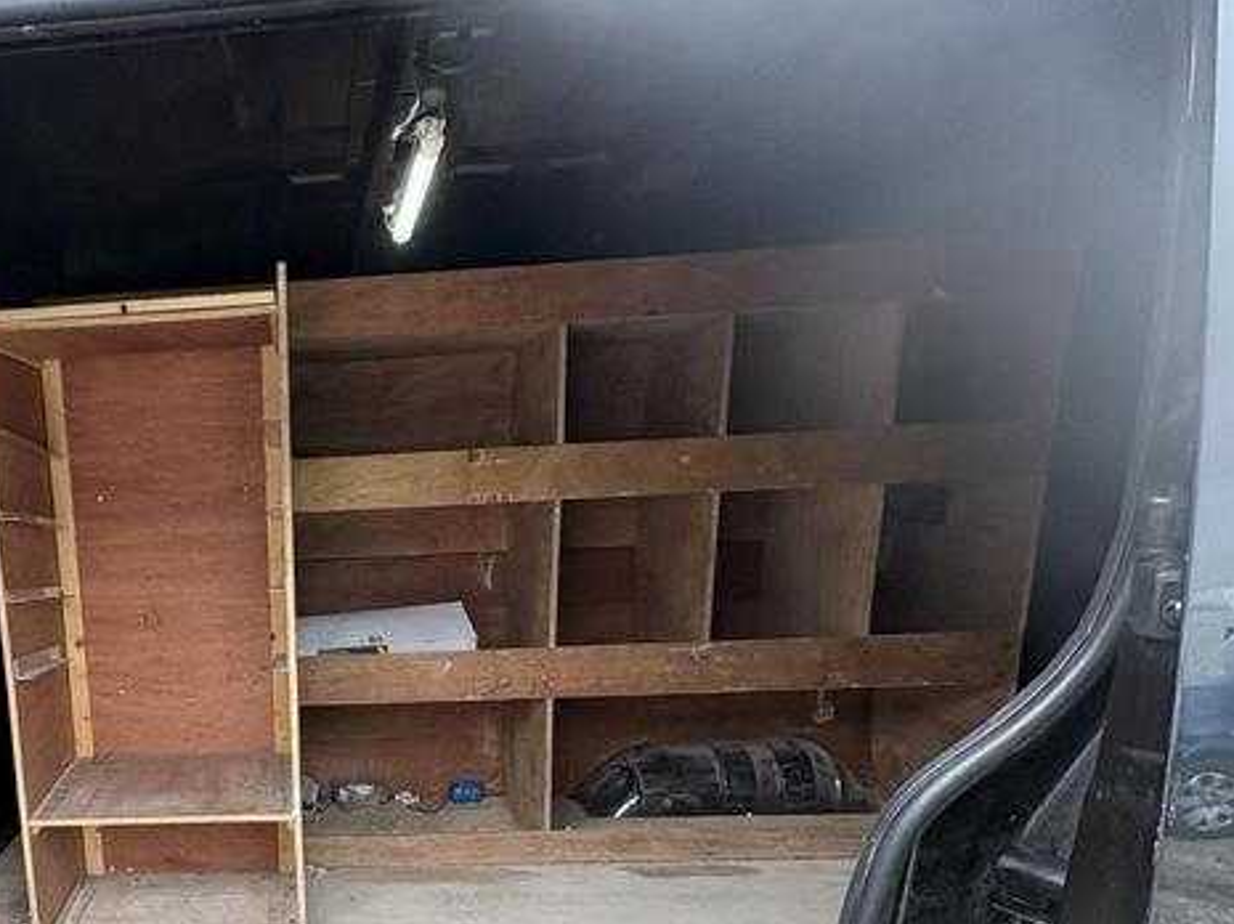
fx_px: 962
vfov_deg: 48.8
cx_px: 223
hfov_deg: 59.5
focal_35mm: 27
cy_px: 717
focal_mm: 2.22
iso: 64
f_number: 2.2
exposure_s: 1/138
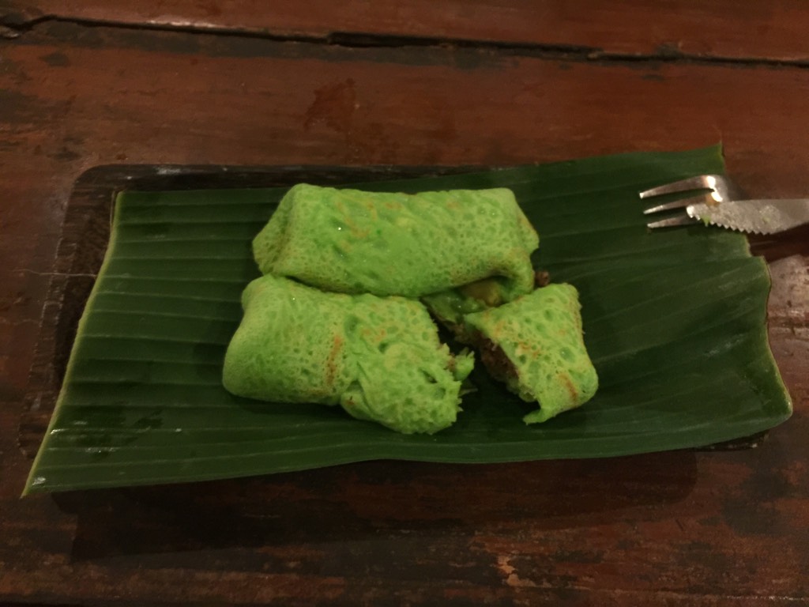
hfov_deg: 61.7
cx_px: 404
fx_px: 678
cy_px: 304
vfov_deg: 48.2
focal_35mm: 29
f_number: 2.2
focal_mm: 4.15
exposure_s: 1/4
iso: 160
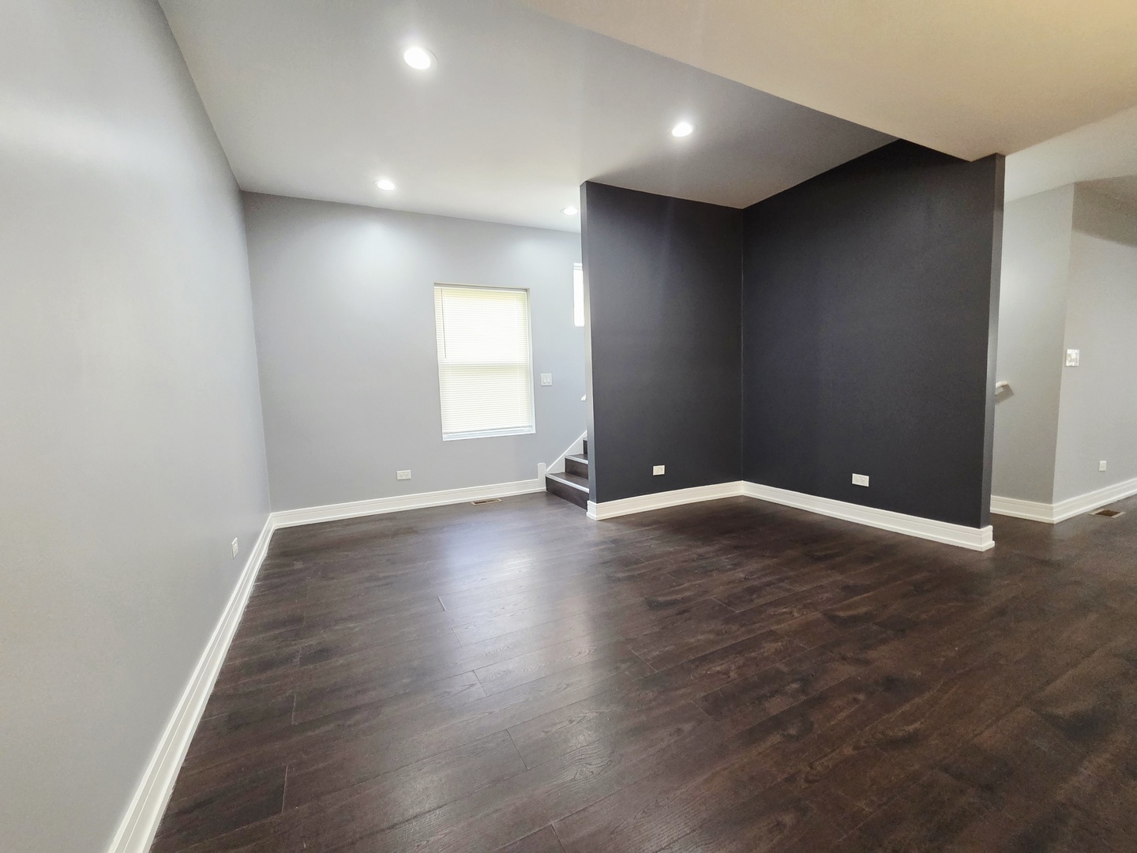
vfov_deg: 89.9
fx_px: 427
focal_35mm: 13
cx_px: 568
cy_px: 426
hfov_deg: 106.2
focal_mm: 2.2
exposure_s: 1/60.2
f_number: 2.2
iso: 320
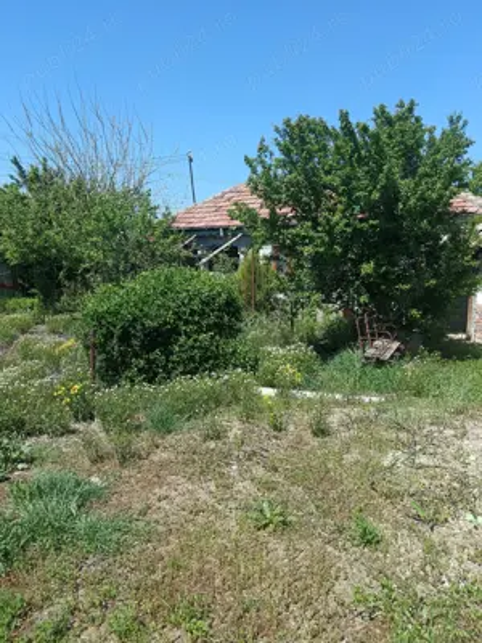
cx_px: 241
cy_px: 322
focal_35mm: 27
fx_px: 501
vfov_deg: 65.3
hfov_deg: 51.4
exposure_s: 1/733
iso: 100
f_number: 1.9
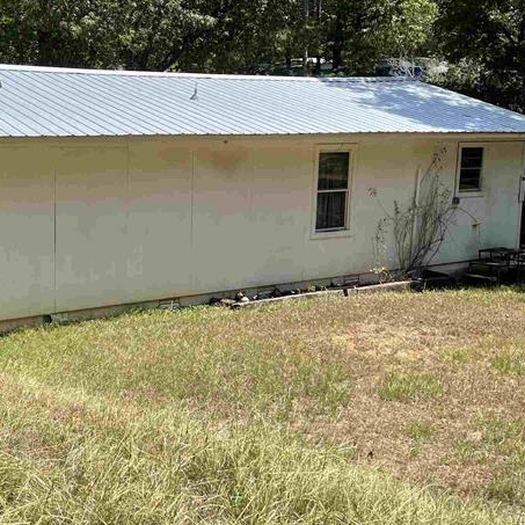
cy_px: 216
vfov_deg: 32.7
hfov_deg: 32.4
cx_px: 152
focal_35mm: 52
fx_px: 892
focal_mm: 5.1
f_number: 1.6
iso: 32
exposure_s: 1/1553
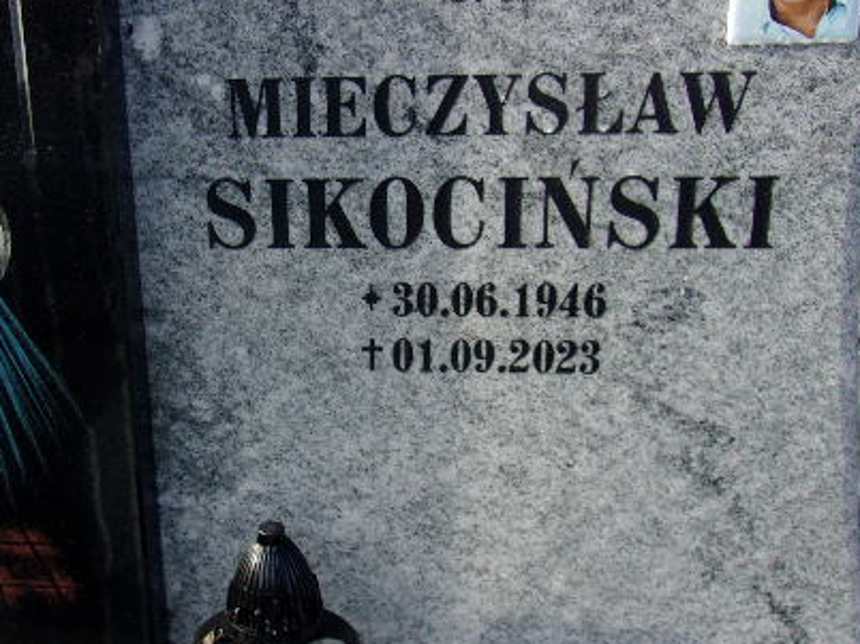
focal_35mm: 43
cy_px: 280
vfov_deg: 33.5
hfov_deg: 43.4
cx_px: 308
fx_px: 1068
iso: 80
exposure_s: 1/34
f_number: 10.4
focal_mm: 4.9
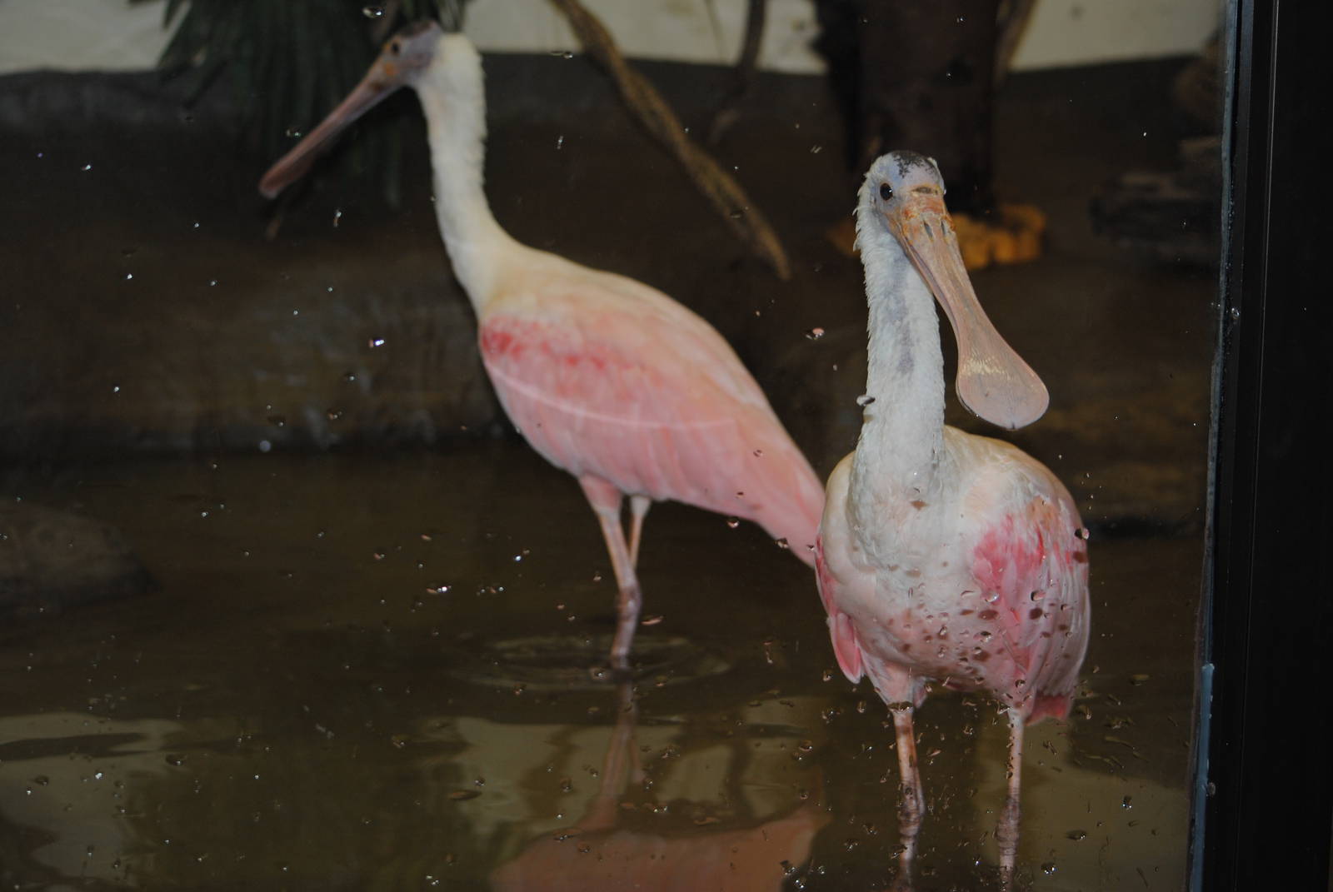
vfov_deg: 16.6
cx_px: 666
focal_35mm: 82
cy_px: 446
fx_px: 3058
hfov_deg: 24.6
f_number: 4.5
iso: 200
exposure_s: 1/60
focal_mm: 55
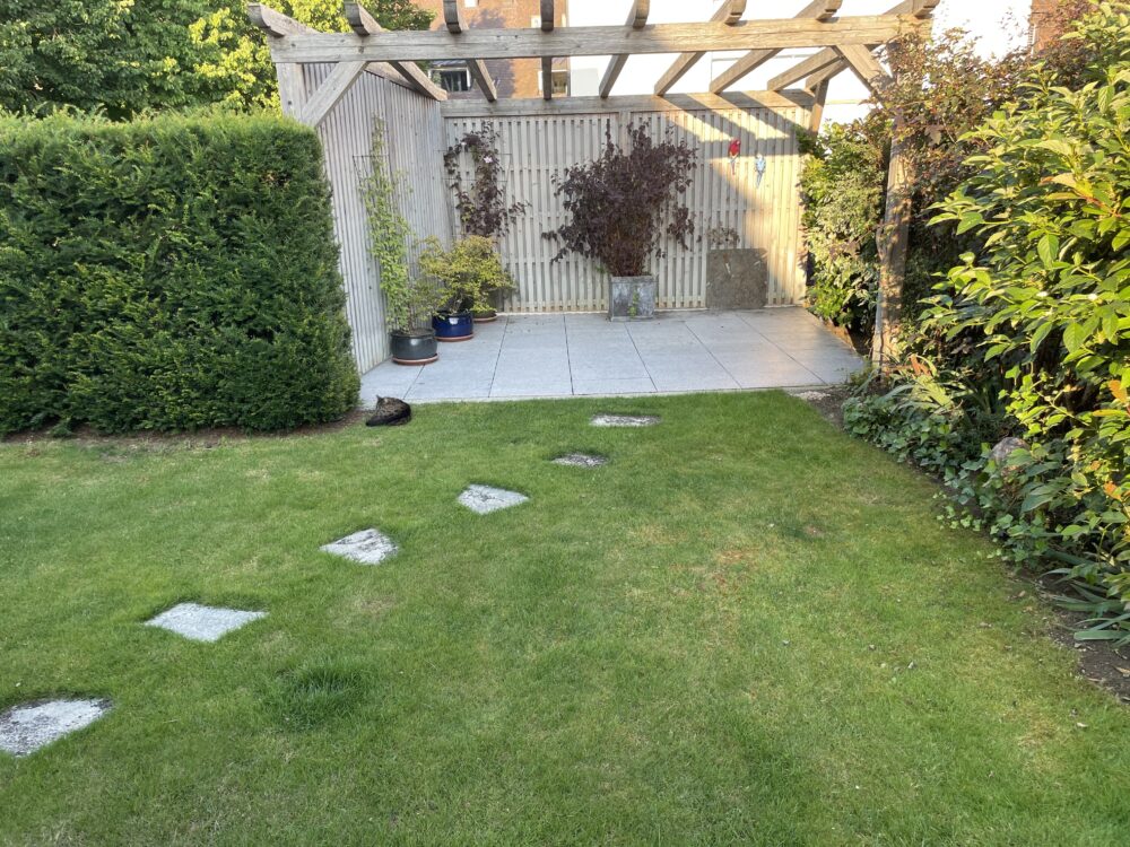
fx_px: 849
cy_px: 424
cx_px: 565
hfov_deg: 67.3
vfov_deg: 53.1
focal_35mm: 26
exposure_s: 1/143
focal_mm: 4.2
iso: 32
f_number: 1.6
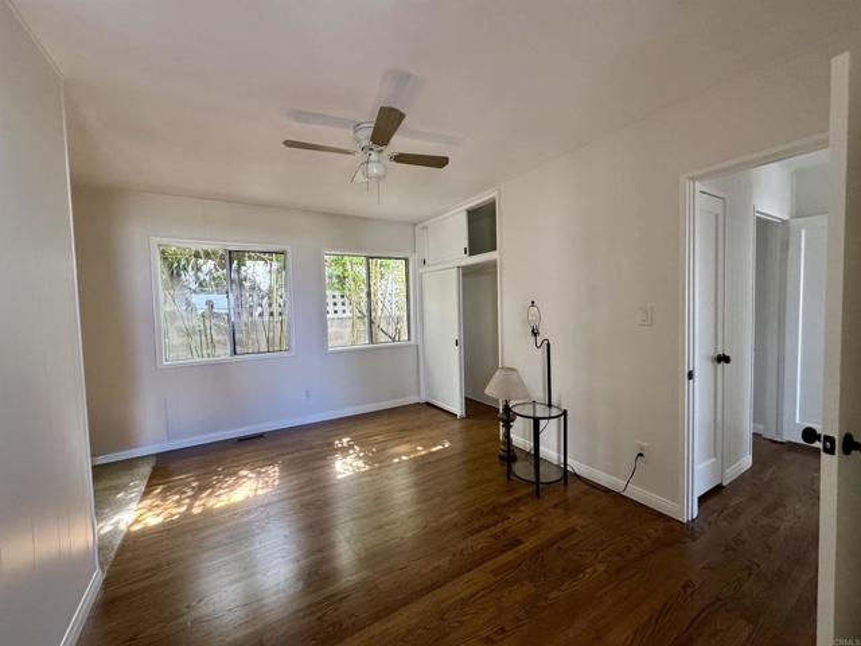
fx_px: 348
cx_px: 430
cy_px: 323
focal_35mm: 14
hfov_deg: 102.1
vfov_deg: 85.7
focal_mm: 2.22
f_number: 2.2
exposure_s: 1/99
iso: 250
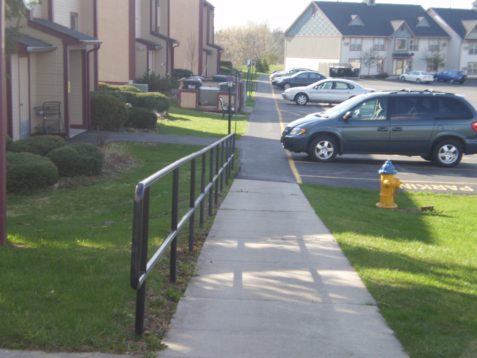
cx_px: 238
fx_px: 882
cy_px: 179
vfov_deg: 22.9
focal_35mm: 64
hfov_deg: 30.3
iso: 125
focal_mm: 11.3
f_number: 4.4
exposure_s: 1/250
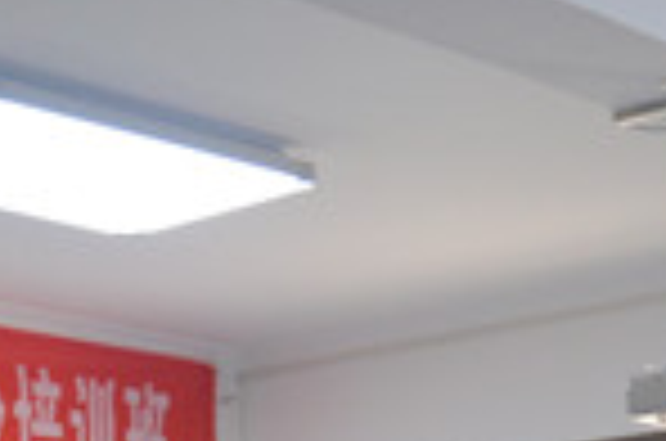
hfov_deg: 15.9
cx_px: 544
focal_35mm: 128
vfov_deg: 9.7
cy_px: 976
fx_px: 2363
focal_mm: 18
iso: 400
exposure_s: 1/30
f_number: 5.6
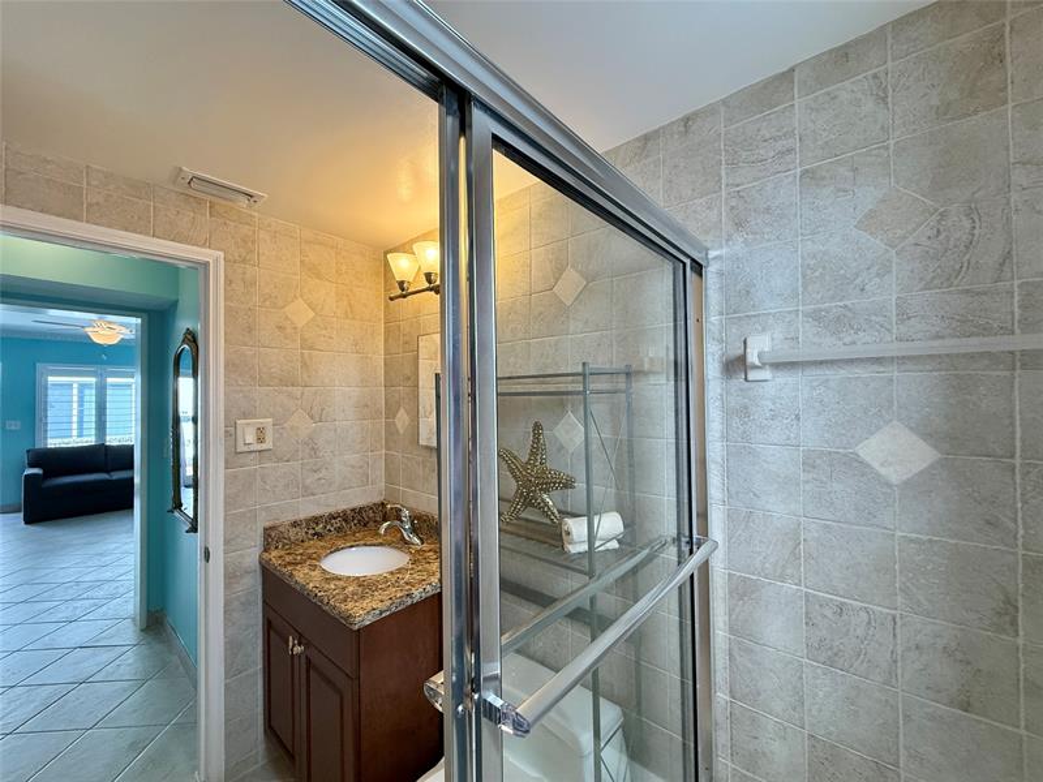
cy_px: 391
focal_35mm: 14
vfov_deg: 85.7
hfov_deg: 102.1
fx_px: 422
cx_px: 522
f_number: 2.2
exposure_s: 1/120
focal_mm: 2.22
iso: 160
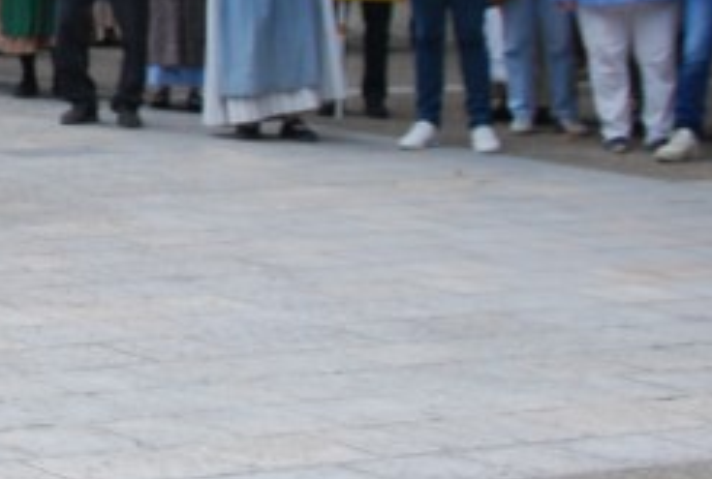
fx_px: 3035
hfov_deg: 12.5
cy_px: -134
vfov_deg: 8.9
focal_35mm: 153
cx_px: -449
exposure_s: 1/320
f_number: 9
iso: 400
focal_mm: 28
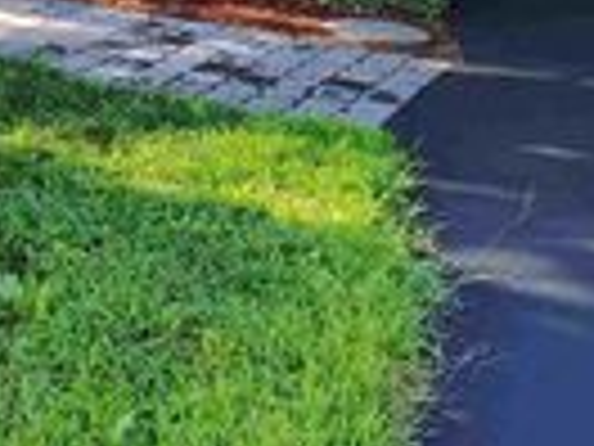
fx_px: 1562
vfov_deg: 14.3
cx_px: -428
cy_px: -356
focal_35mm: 91
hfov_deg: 17.9
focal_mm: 5.56
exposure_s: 1/120
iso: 148
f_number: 1.8
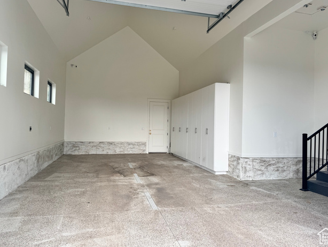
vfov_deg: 54.9
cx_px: 168
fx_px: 237
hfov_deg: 69.4
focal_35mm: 25
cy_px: 120
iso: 80
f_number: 1.78
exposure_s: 1/700
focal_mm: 6.76
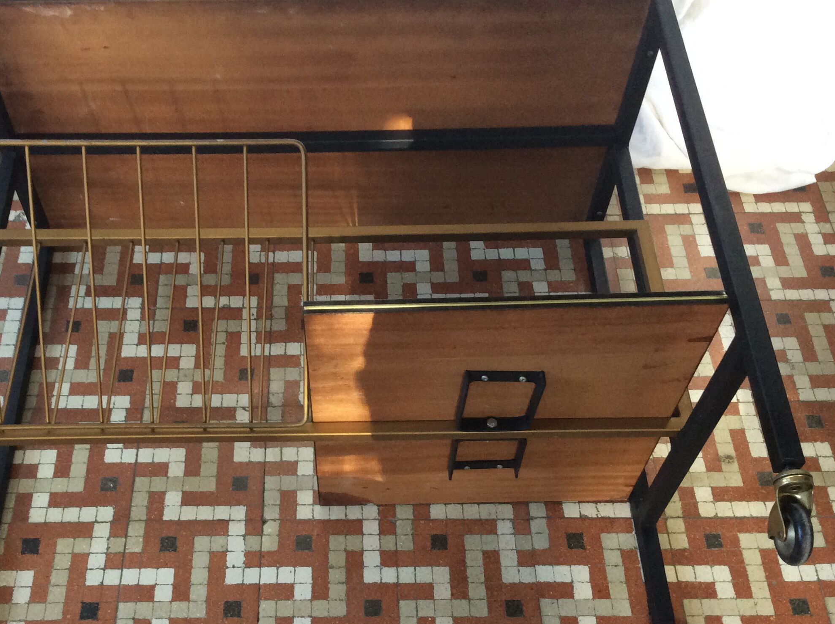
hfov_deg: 44.6
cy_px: 369
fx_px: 1012
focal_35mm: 42
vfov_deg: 34.2
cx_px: 331
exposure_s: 1/25
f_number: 2.4
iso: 125
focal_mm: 3.3
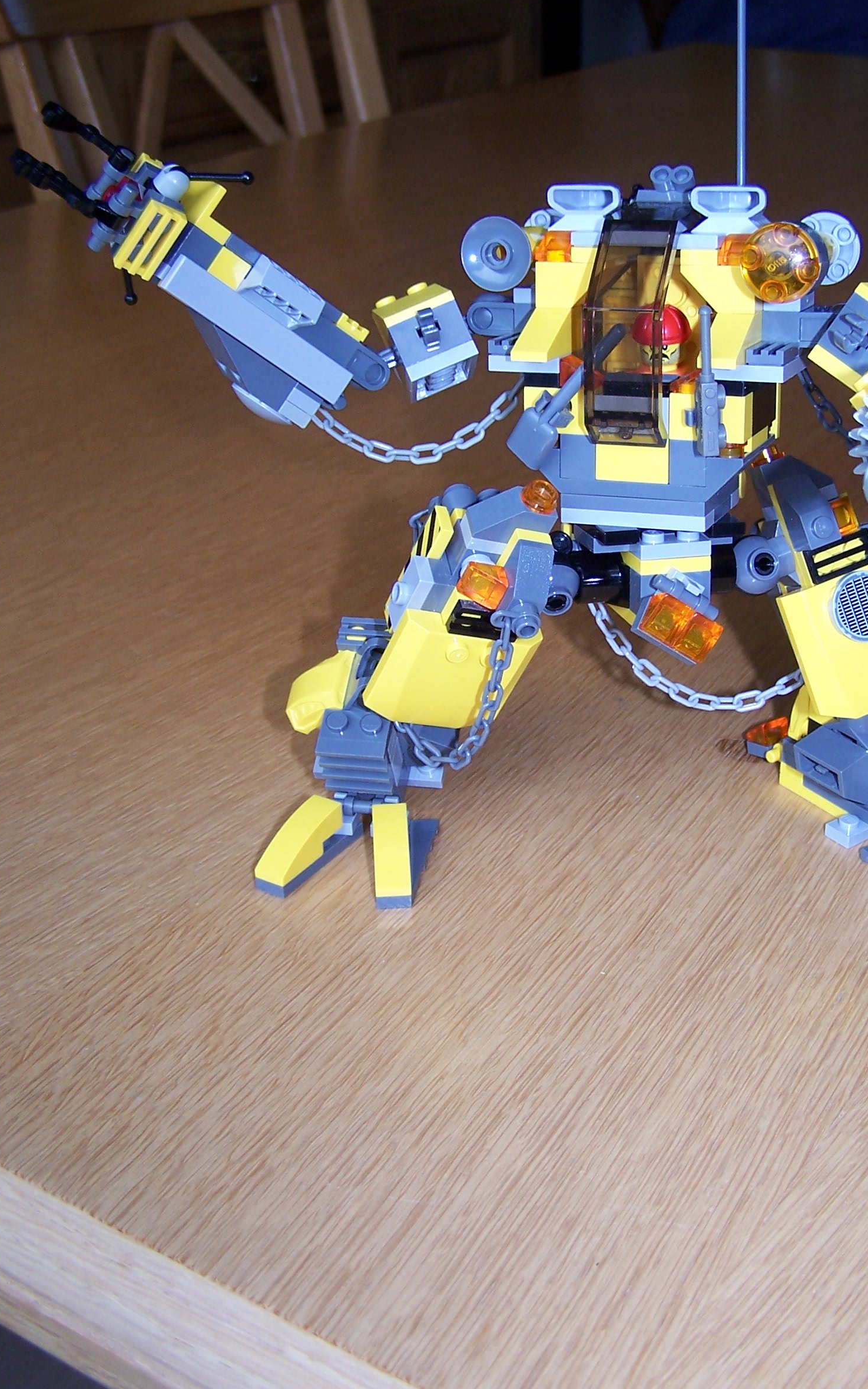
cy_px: 668
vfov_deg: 45.3
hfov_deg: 29.1
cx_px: 542
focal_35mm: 44
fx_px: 1665
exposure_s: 1/60
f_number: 2.8
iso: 80
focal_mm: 6.3
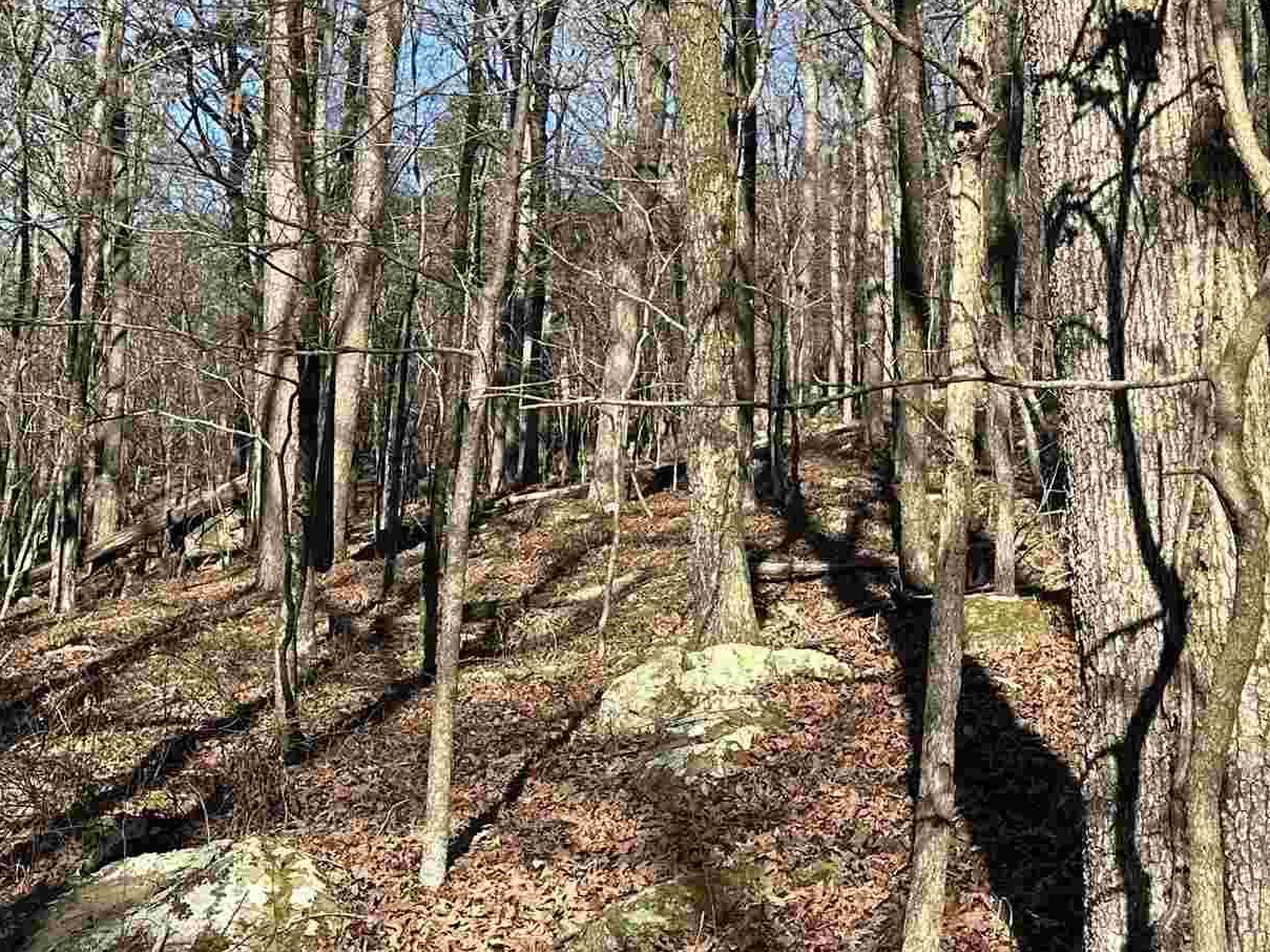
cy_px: 297
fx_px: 2237
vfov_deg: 23.9
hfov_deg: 30.4
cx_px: 1124
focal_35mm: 61
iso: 80
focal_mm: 6.86
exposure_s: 1/1880
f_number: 1.78
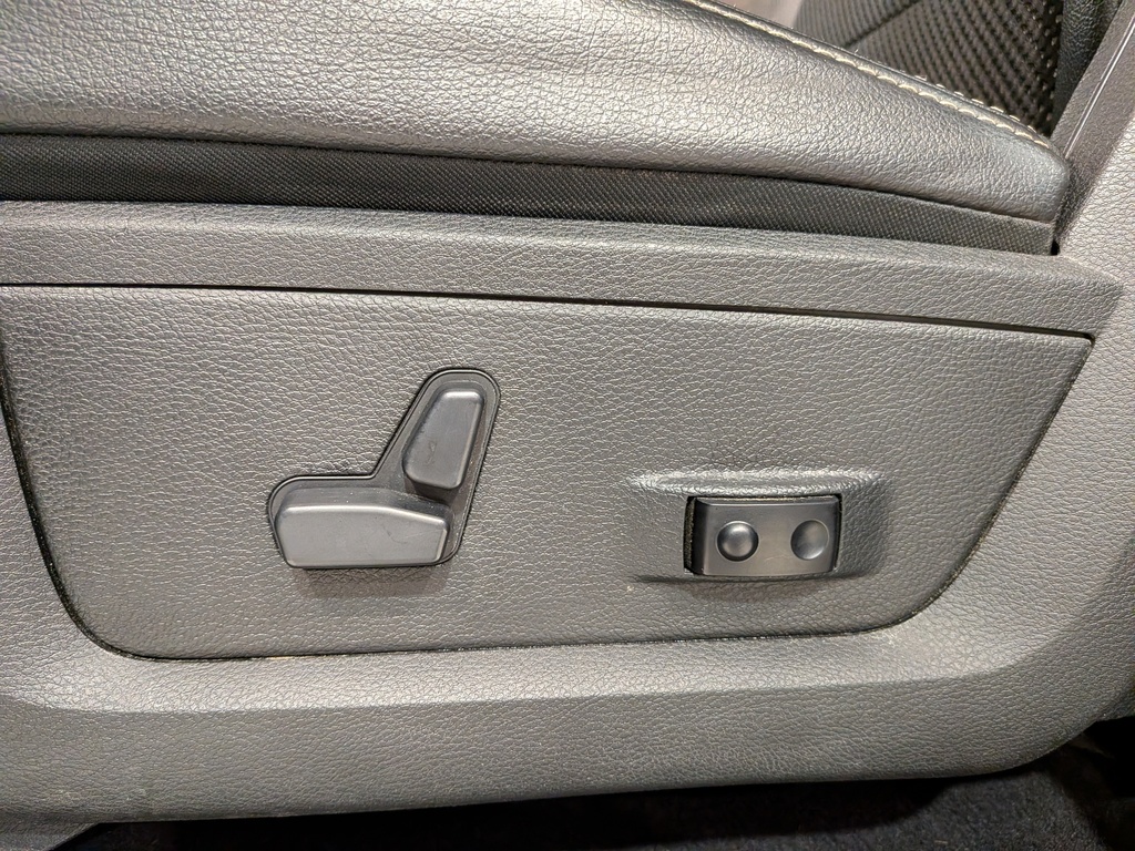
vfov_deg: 56.8
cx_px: 568
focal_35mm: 24
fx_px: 787
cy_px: 426
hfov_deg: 71.6
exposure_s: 1/100
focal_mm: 4.53
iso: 1214
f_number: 1.7
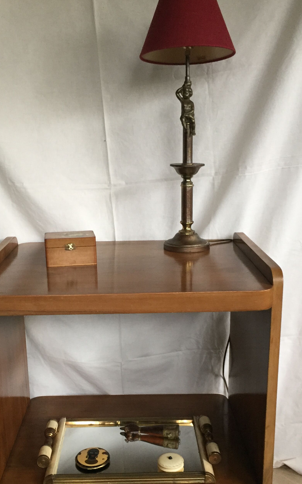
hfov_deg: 32.0
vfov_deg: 49.1
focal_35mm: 40
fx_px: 527
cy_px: 281
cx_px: 132
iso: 200
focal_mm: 4.15
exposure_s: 1/33
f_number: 2.2
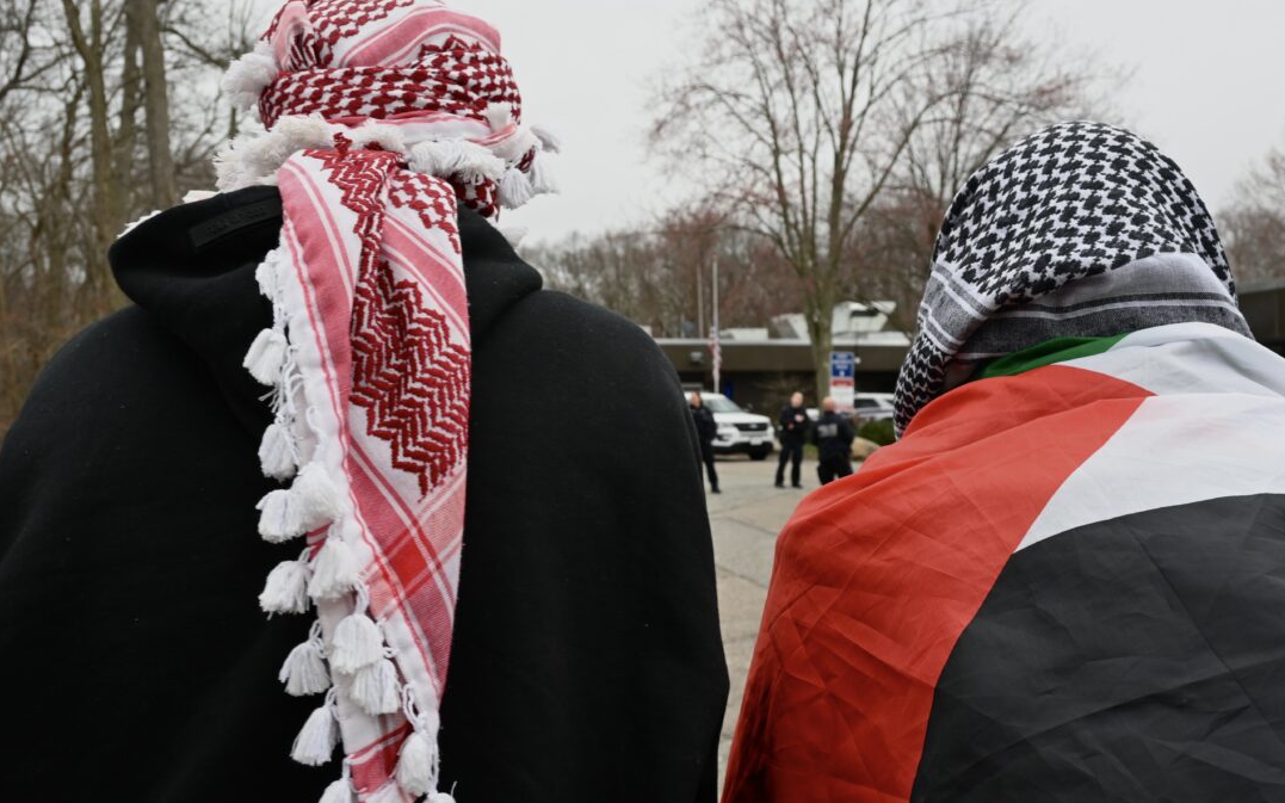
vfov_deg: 39.9
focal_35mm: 32
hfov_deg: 60.3
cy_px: 416
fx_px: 1105
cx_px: 655
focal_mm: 19
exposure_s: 1/250
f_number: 5.6
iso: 200
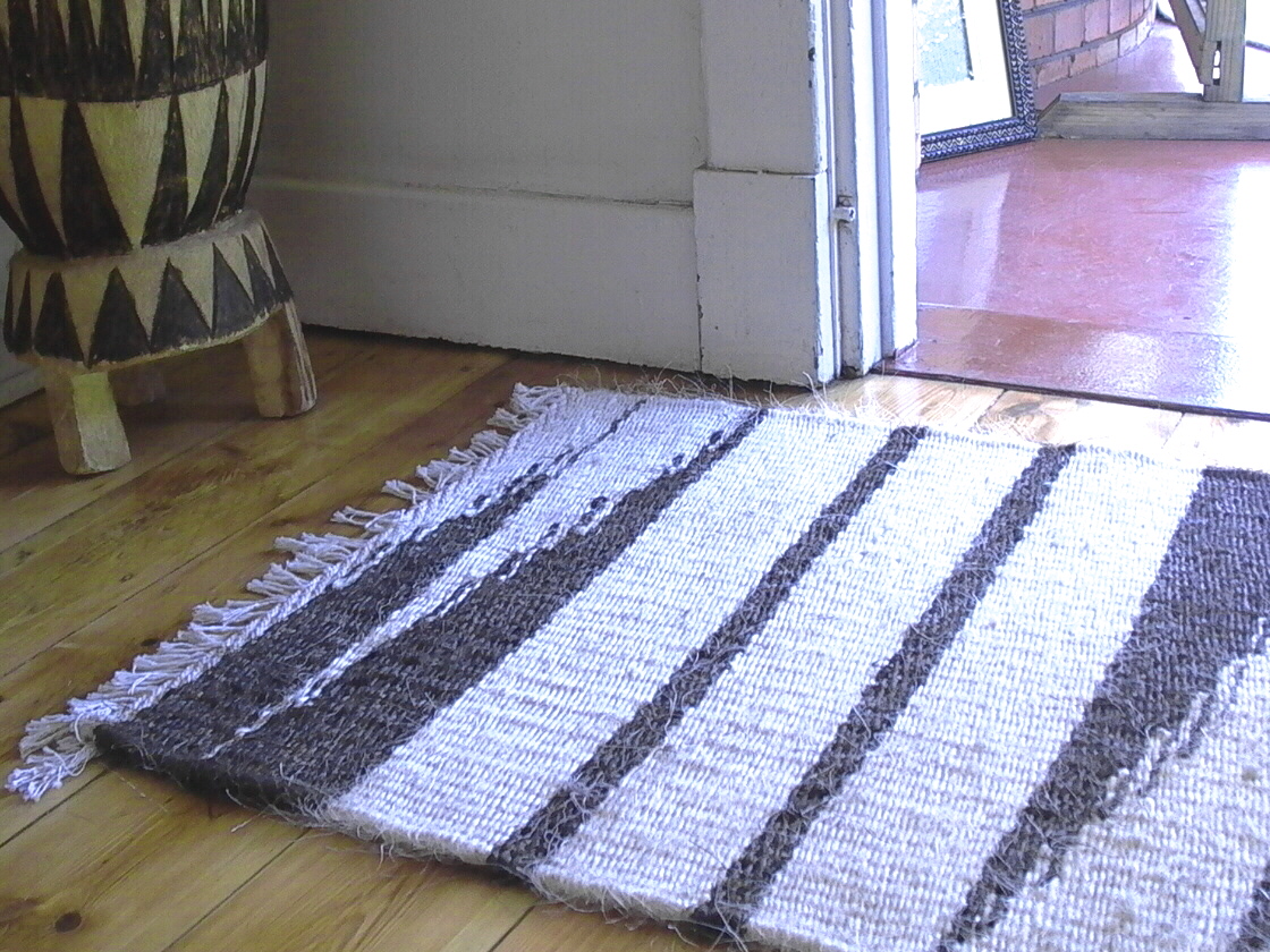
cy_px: 476
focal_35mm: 33
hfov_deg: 55.4
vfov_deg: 42.9
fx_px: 1211
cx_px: 635
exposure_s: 1/42.6
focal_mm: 7.13
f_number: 2.04
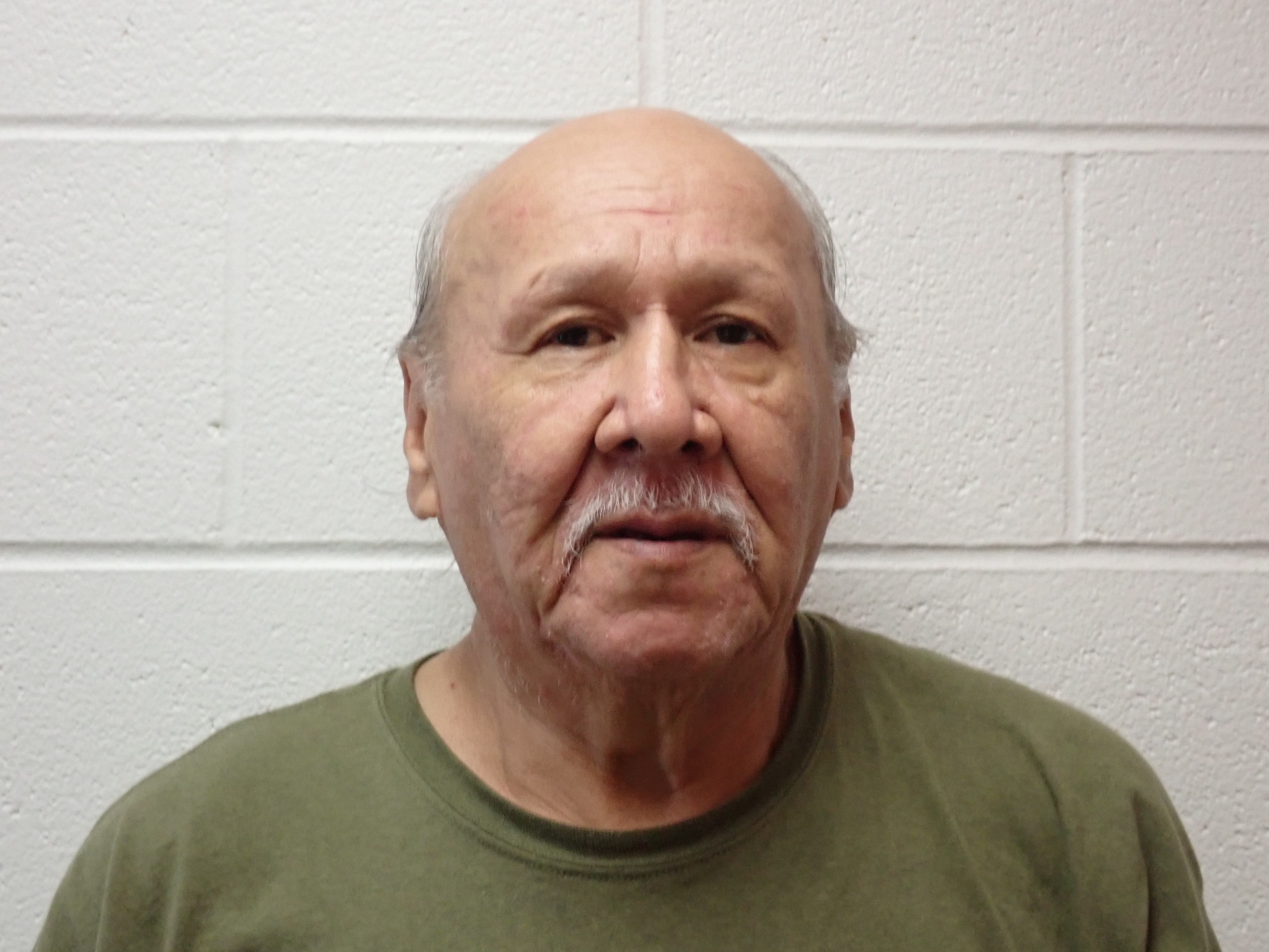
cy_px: 476
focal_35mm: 82
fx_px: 3006
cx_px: 634
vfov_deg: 18.0
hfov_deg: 23.8
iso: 800
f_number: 4.3
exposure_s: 1/40
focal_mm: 14.62
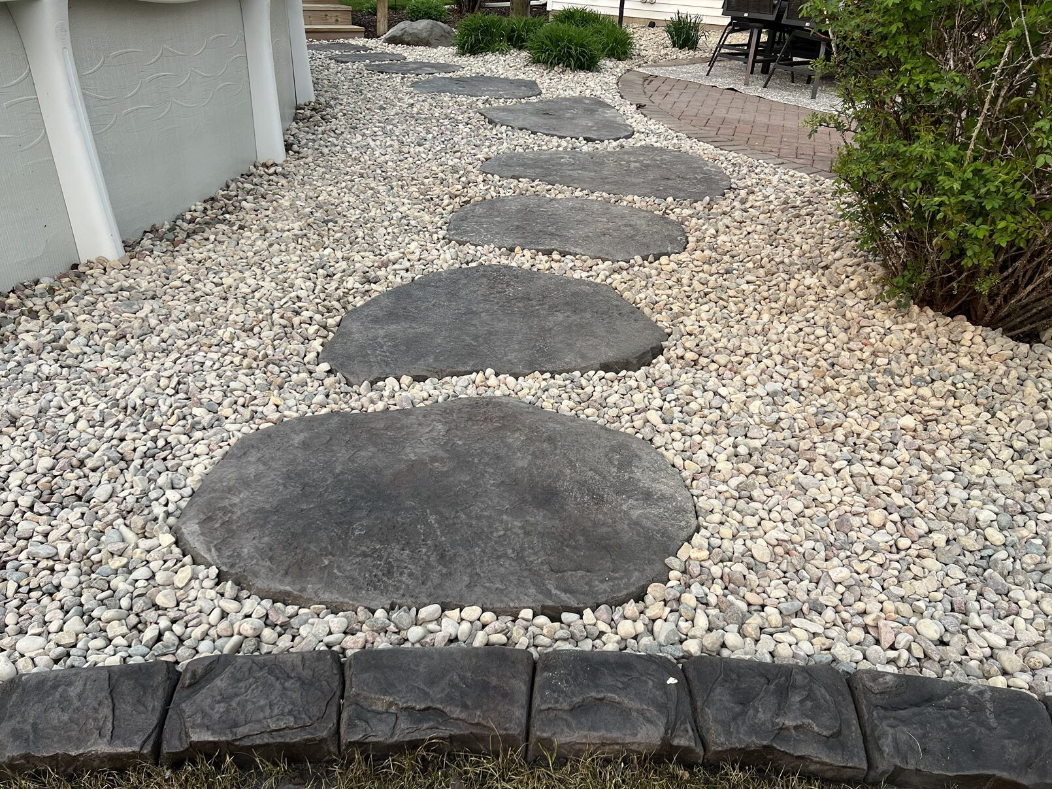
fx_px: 790
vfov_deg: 53.1
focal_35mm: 26
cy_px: 394
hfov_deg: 67.3
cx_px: 526
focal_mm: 5.7
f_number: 1.5
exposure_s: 1/1597
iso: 50
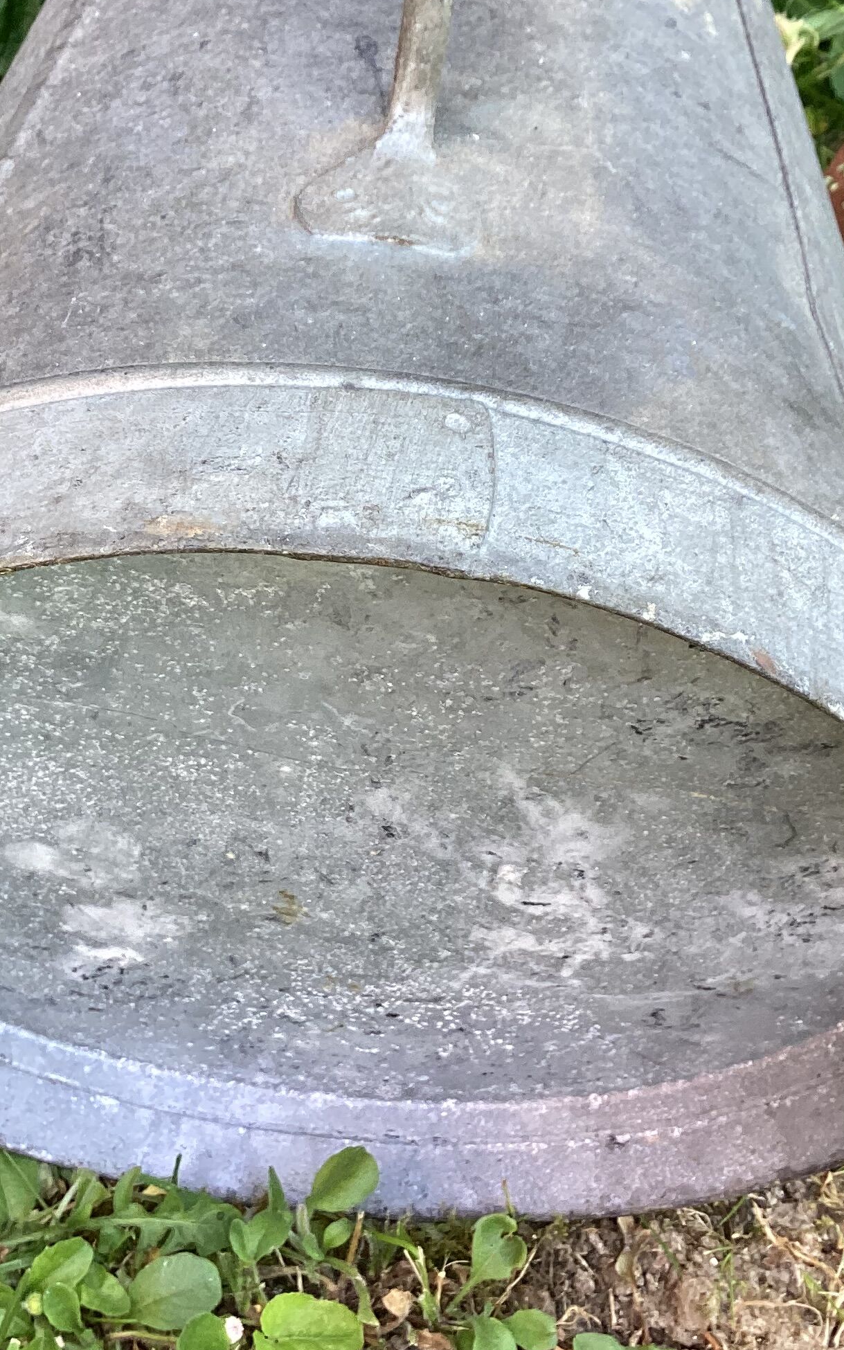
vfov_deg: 36.7
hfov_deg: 23.5
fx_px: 2024
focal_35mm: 55
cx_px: 316
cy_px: 534
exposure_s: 1/100
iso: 50
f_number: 2.4
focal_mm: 3.3
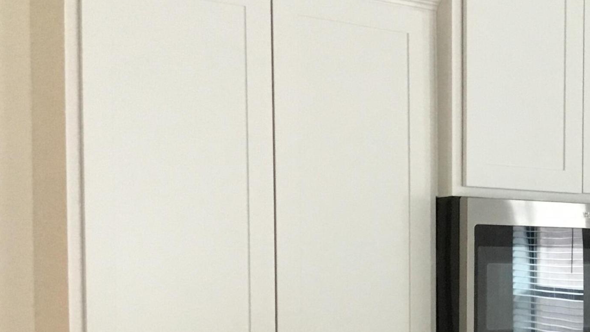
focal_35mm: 71
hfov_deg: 28.3
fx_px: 1111
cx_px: 556
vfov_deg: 16.7
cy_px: 327
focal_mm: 3.3
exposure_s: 1/30
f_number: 2.4
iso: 200
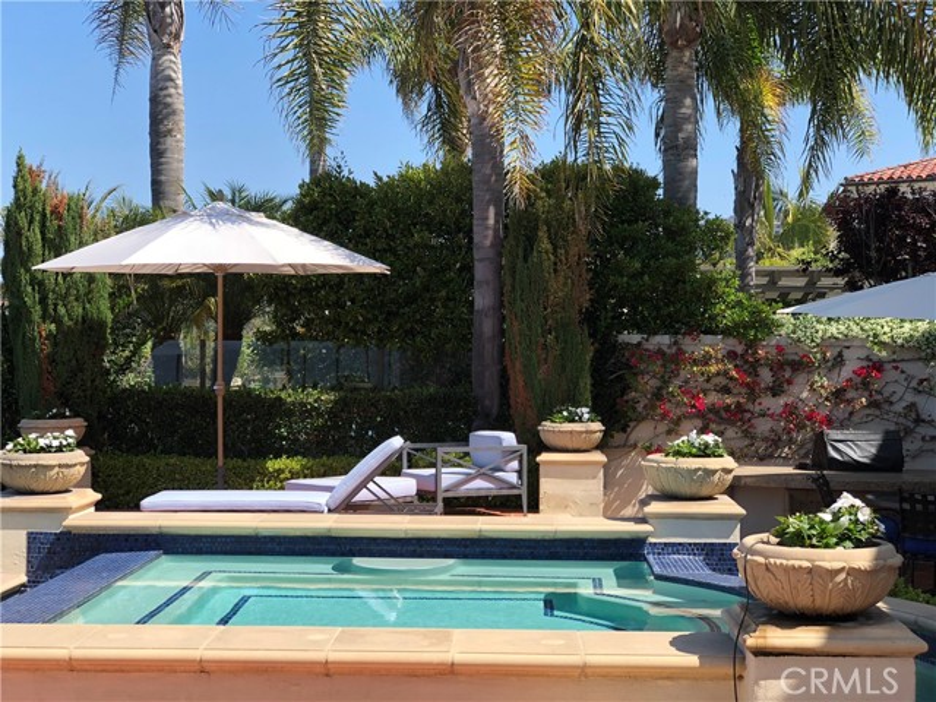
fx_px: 1541
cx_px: 468
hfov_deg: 33.8
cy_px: 351
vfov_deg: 25.7
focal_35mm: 57
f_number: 2.8
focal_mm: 6.6
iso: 20
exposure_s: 1/432
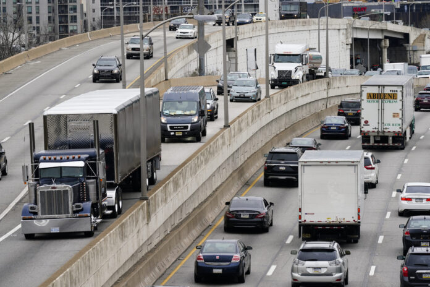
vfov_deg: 5.8
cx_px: 215
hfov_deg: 8.7
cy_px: 144
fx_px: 2843
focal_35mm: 238
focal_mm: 238
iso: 400
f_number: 9
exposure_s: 1/400
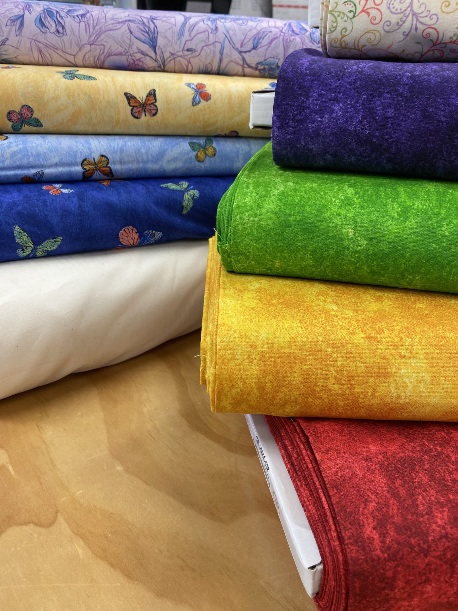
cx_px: 229
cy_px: 306
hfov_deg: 53.1
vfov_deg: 67.3
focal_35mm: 26
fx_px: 459
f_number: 1.8
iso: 64
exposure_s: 1/60
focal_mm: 4.2
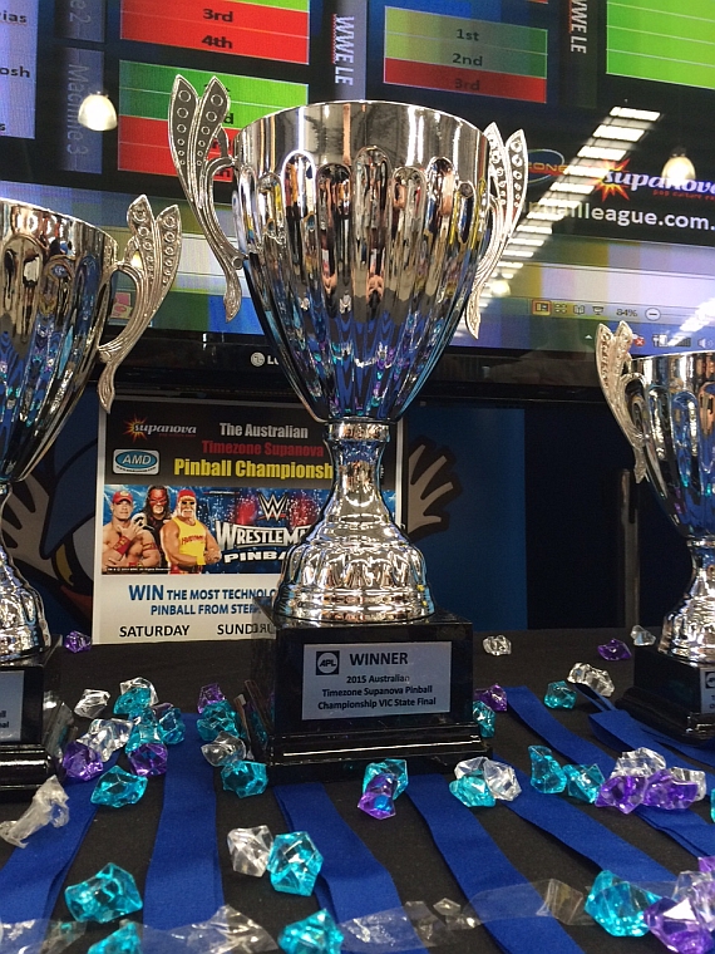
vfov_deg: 61.7
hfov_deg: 48.2
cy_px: 477
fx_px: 799
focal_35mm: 29
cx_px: 358
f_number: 2.2
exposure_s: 1/30
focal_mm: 4.15
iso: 50
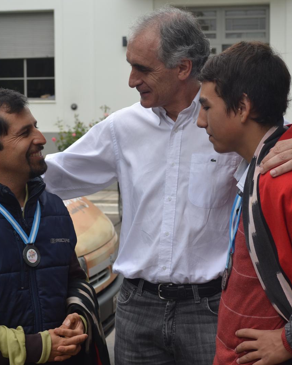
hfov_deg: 18.9
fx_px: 875
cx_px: 147
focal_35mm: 81
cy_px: 181
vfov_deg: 23.6
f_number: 6.3
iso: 100
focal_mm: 38
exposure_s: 1/160
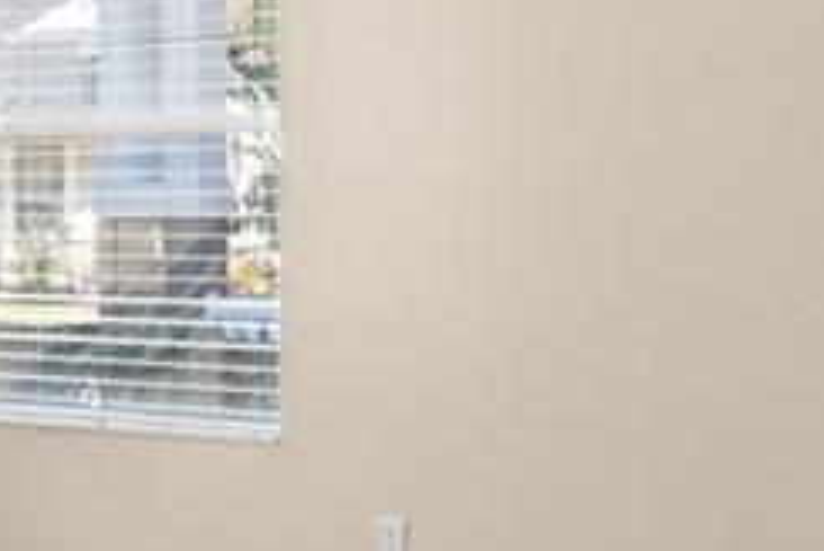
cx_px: 199
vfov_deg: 13.1
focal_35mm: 105
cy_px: 260
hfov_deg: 19.3
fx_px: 2405
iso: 200
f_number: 9
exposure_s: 2.5
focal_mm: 16
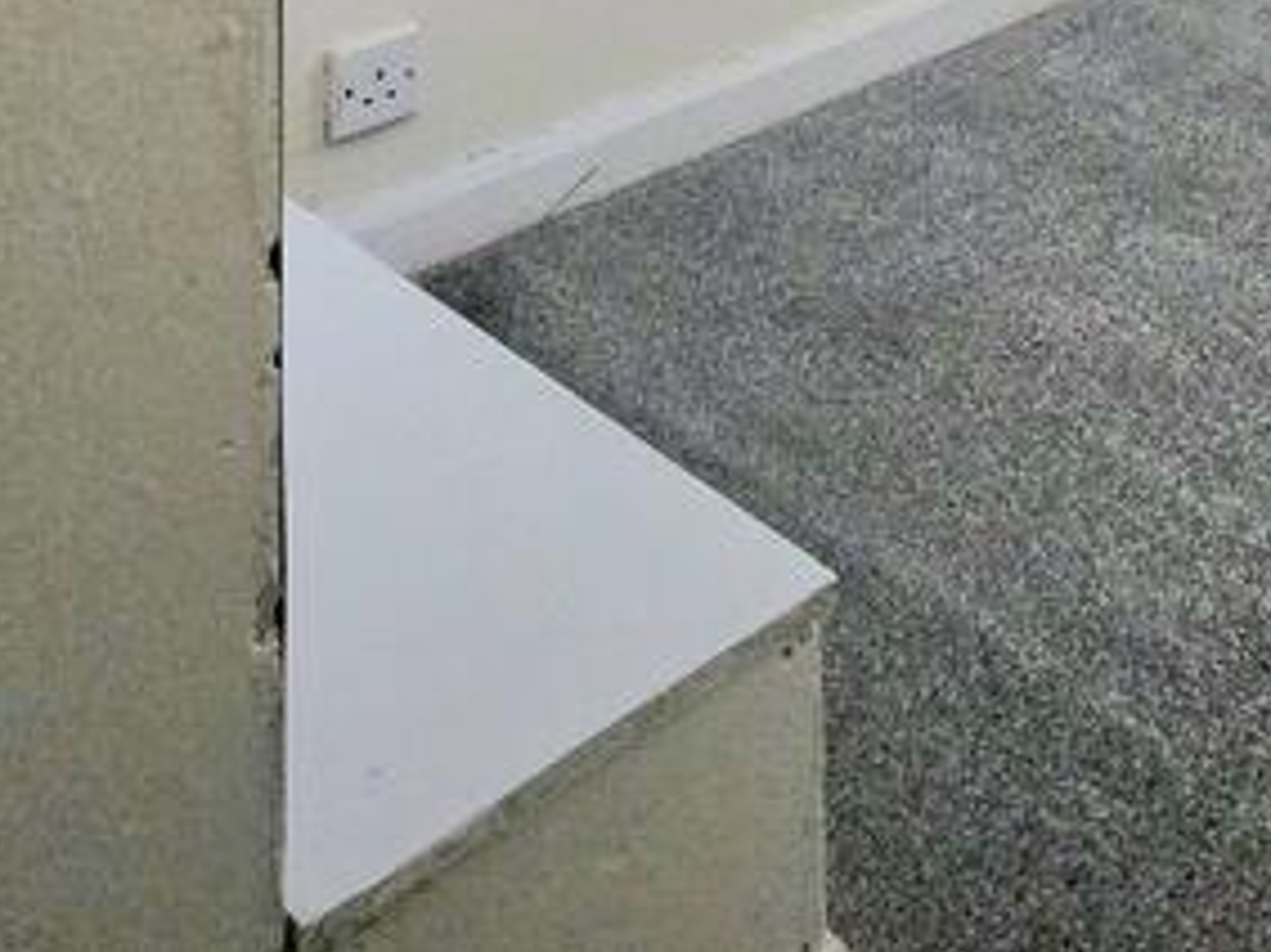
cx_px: 1168
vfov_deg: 21.7
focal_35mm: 46
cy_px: -714
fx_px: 1688
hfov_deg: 38.2
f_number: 2.2
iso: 640
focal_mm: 2.2
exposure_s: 1/33.4
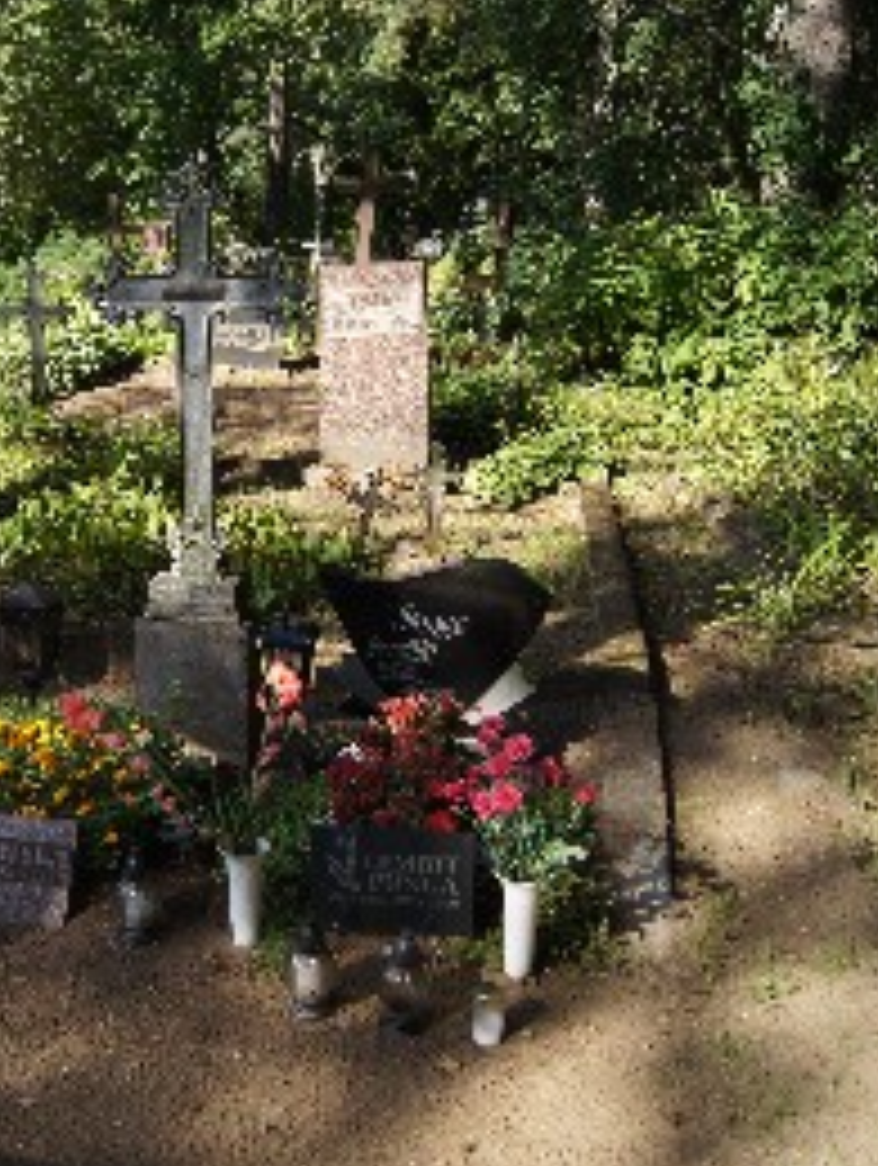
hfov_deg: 35.4
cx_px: 234
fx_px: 1349
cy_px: 590
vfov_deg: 46.7
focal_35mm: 40
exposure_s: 1/400
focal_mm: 18
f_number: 3.5
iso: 100
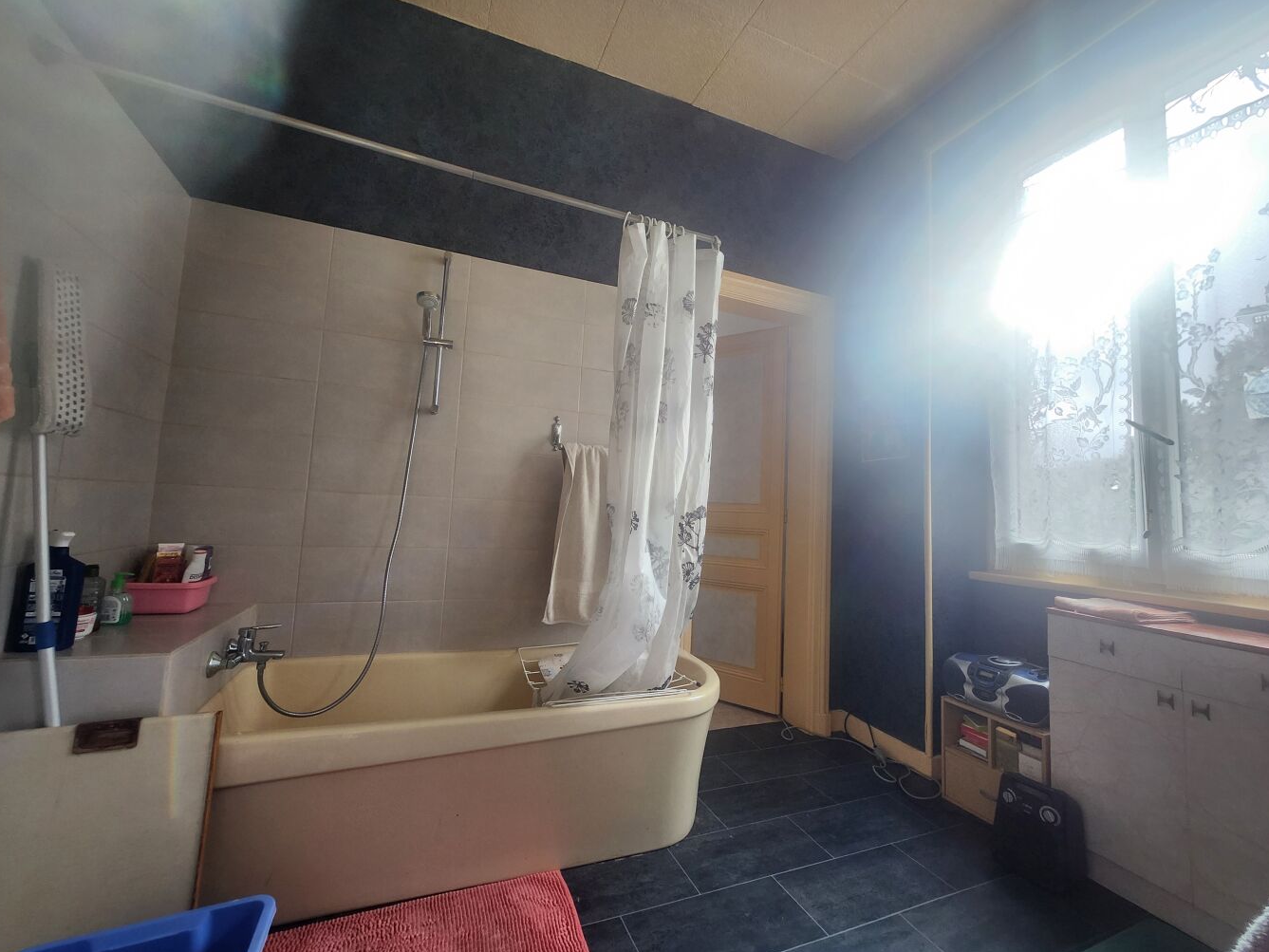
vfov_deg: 85.6
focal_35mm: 14
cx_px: 644
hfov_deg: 102.0
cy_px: 450
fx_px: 513
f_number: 2.2
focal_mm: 1.74
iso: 80
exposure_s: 1/50
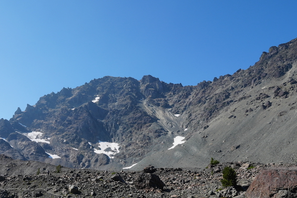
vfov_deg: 37.5
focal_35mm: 34
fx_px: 281
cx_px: 65
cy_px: 159
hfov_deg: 52.6
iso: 100
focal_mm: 10
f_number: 10
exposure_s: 1/160
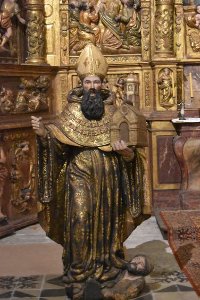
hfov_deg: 17.9
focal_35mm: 76
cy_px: 158
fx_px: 633
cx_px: 100
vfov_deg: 26.6
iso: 12800
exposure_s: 1/13
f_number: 5.3
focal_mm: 46
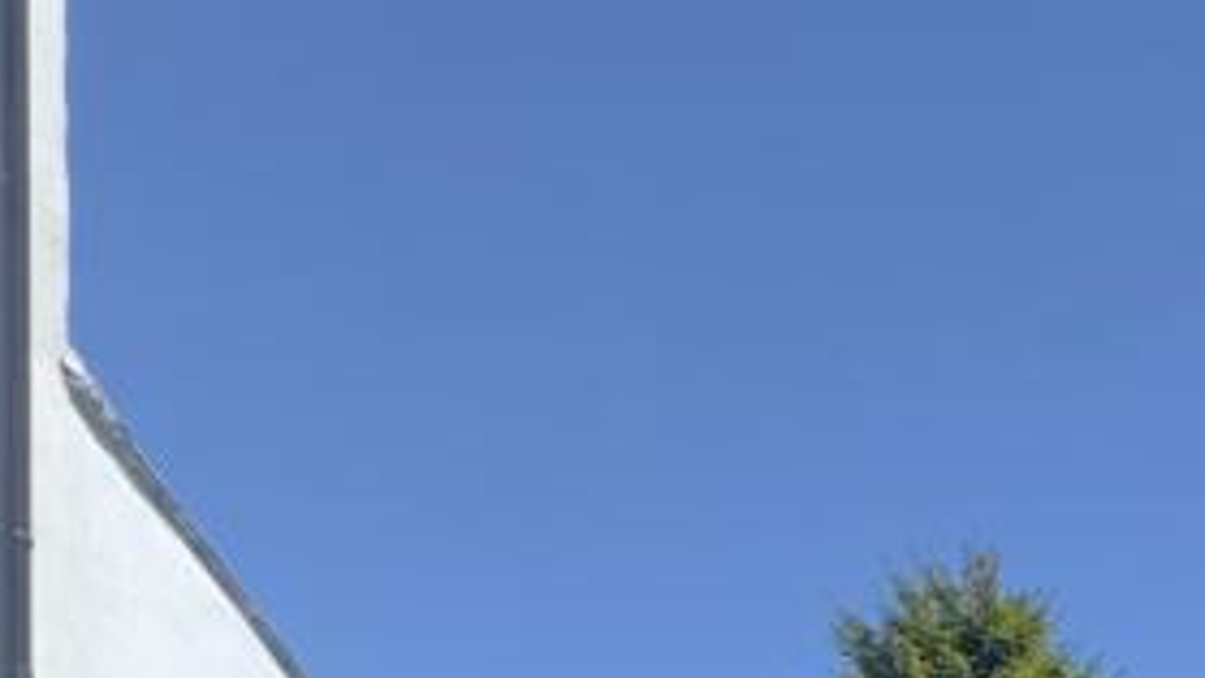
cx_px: 1969
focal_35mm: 56
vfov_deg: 15.7
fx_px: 1789
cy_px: 1451
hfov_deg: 24.6
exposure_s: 1/428
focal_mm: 2.22
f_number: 2.2
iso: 40
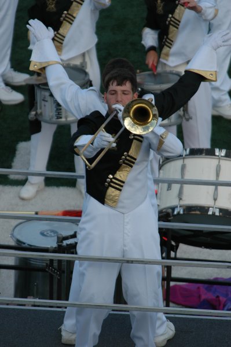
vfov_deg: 3.4
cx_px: 116
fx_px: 5785
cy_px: 174
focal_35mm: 600
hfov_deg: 2.3
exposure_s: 1/640
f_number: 5.6
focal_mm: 400
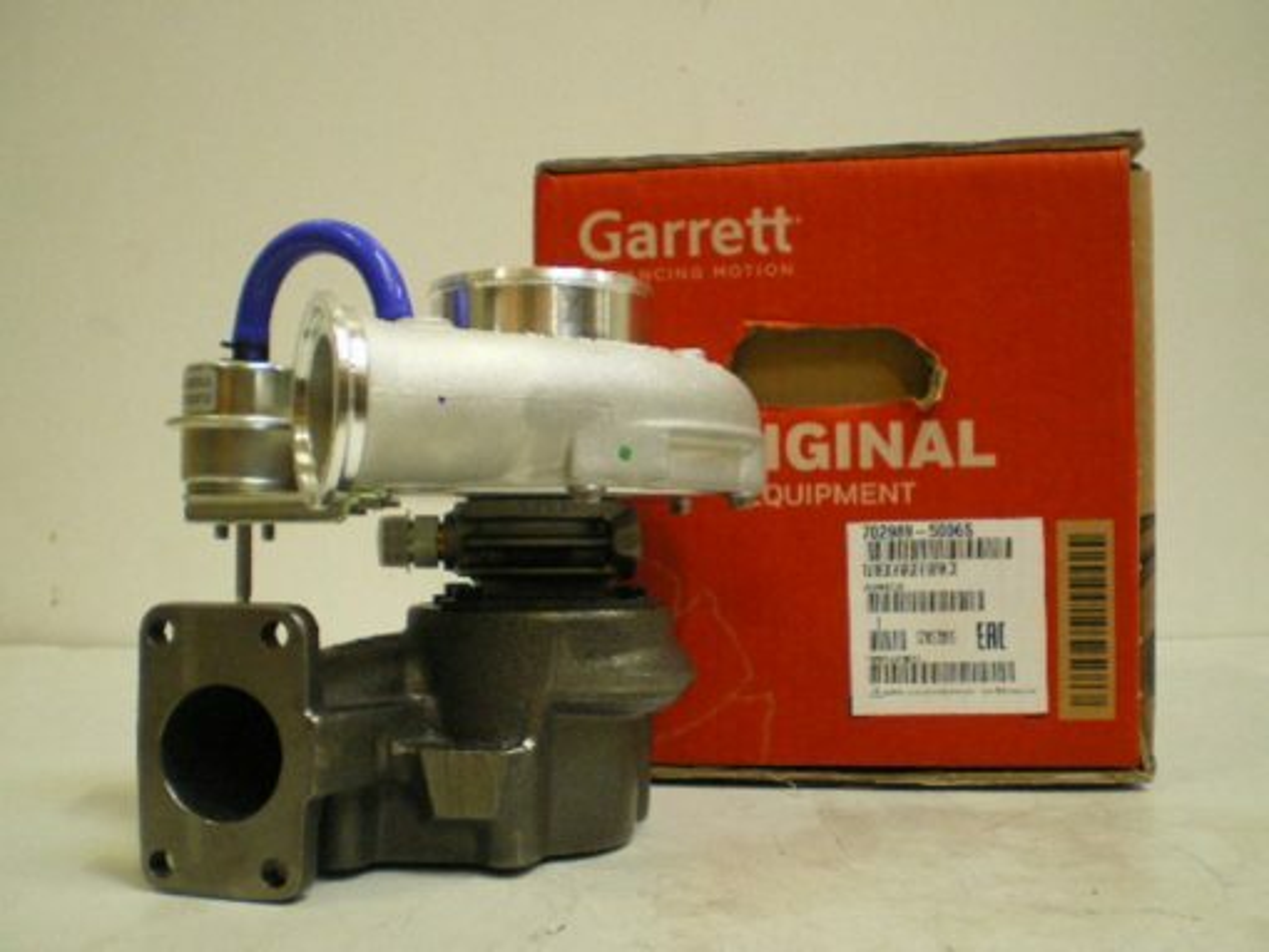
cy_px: 476
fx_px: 1394
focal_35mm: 38
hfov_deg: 49.0
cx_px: 634
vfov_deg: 37.8
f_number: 3.1
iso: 400
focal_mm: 6.3
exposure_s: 1/10
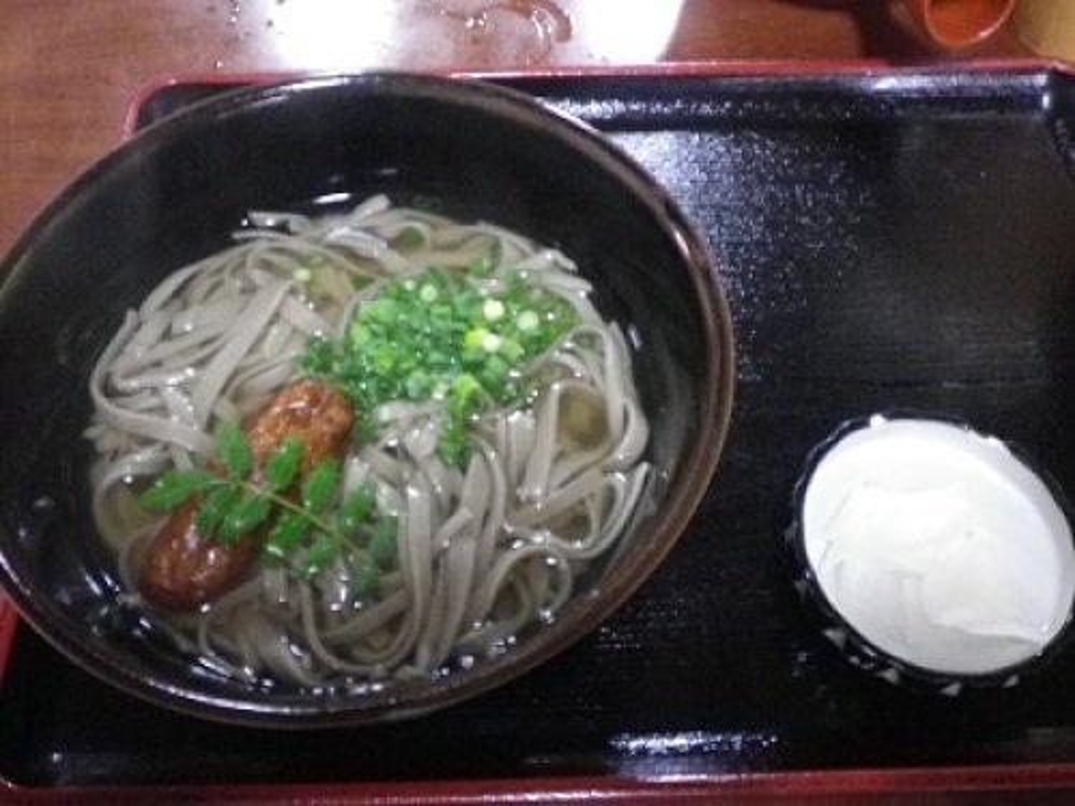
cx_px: 538
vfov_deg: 40.7
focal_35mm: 35
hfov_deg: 52.6
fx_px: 1087
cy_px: 403
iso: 800
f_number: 3.9
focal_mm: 6.36
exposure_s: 1/10
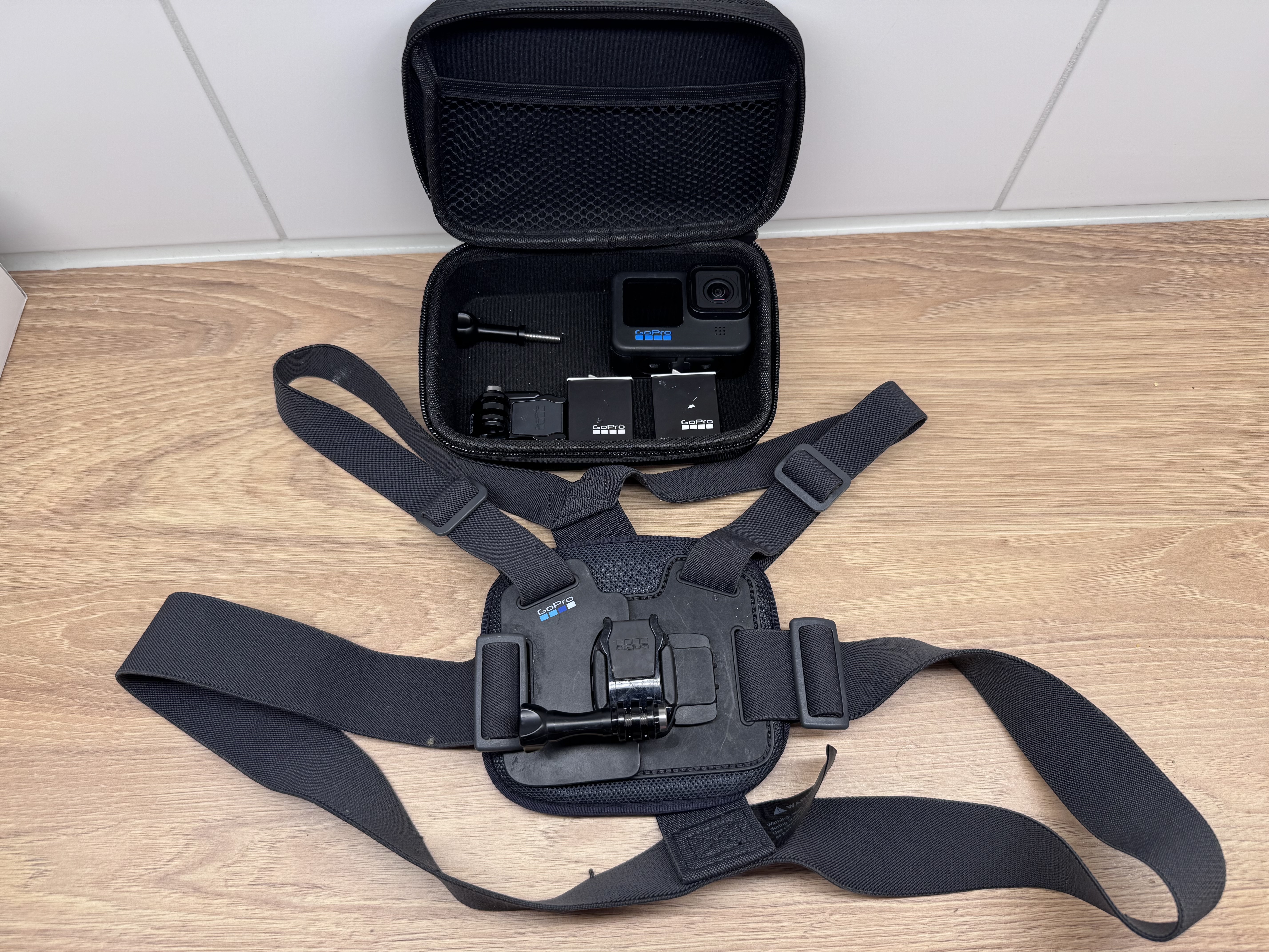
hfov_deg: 71.6
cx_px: 634
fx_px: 880
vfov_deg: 56.8
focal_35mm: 24
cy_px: 476
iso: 64
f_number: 1.78
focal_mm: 6.76
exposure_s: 1/121
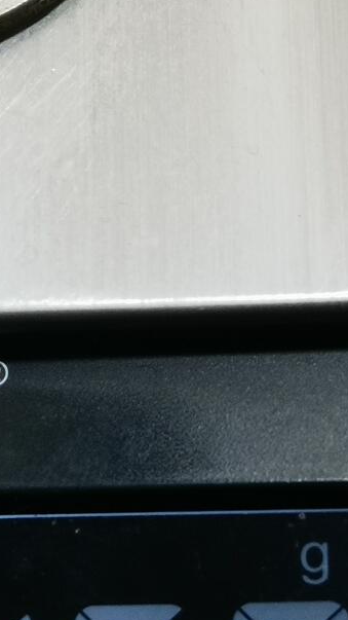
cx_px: -86
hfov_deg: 6.6
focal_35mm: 182
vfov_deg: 11.7
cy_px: -3
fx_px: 2987
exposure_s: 1/100
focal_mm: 6.67
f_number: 1.9
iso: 80
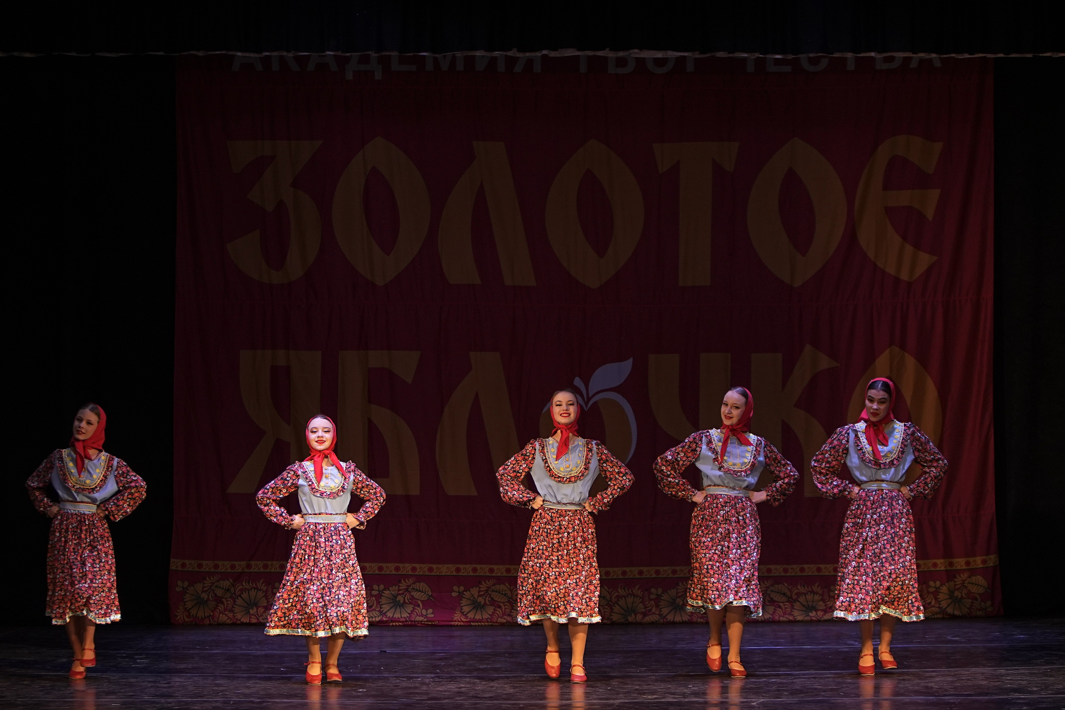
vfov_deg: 12.6
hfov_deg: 18.8
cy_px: 355
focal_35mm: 109
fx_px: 3225
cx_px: 532
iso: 800
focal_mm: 73
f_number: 2.8
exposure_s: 1/400
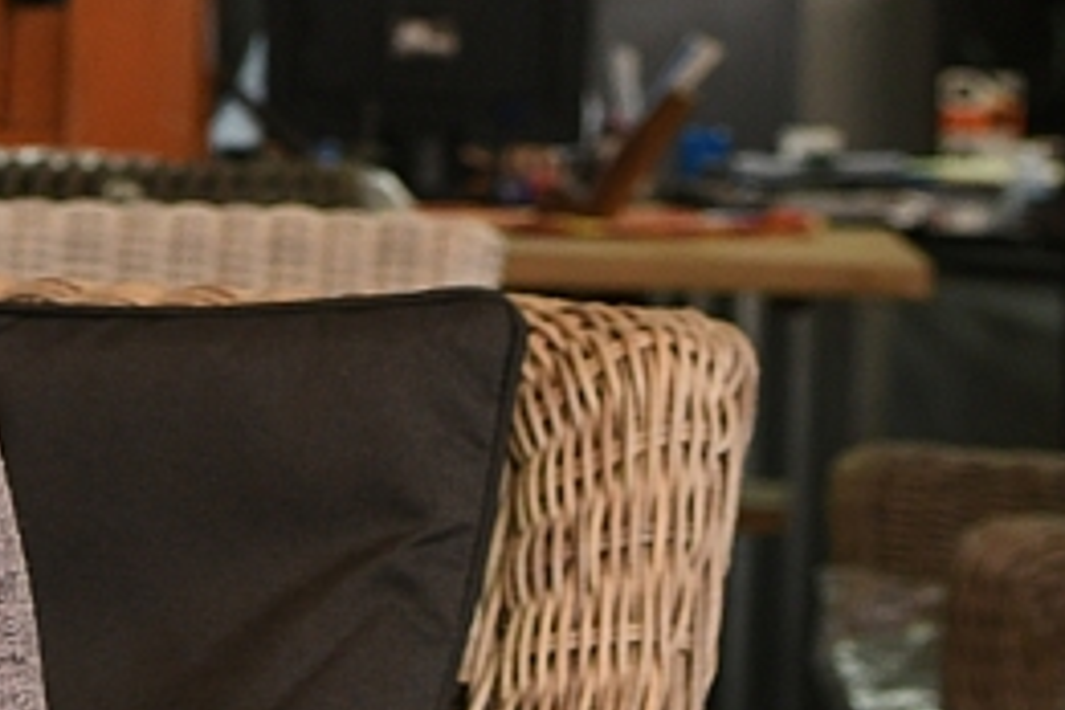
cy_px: -63
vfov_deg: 7.3
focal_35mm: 188
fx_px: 5561
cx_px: -881
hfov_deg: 10.3
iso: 1000
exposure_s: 1/40
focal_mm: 32
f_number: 5
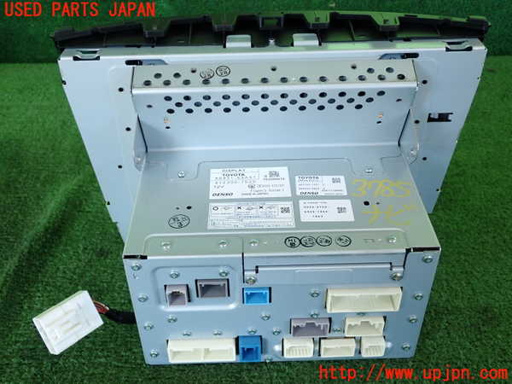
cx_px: 256
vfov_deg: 37.7
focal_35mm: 38
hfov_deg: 49.0
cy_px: 192
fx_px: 562
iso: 160
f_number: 2.7
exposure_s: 1/125
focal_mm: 6.83
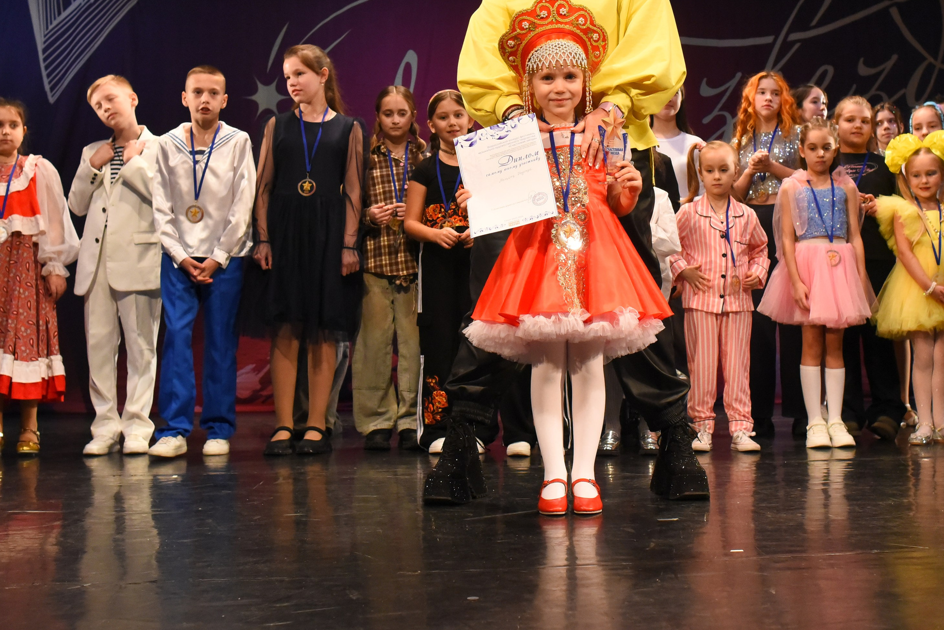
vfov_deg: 27.4
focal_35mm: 49
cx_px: 553
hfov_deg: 40.2
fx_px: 1285
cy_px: 210
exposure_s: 1/250
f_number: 6.3
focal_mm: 35
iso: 5000
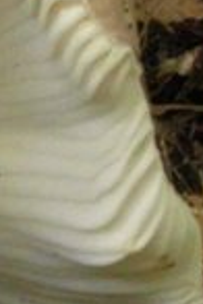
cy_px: 74
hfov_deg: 7.3
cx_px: -369
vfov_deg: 12.1
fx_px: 1438
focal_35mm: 170
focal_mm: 6.5
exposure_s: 1/20
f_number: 7
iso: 800
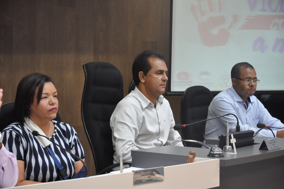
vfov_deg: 12.1
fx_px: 886
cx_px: 142
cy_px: 94
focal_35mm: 112
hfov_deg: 18.2
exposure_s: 1/125
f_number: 5.3
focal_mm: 75
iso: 2000
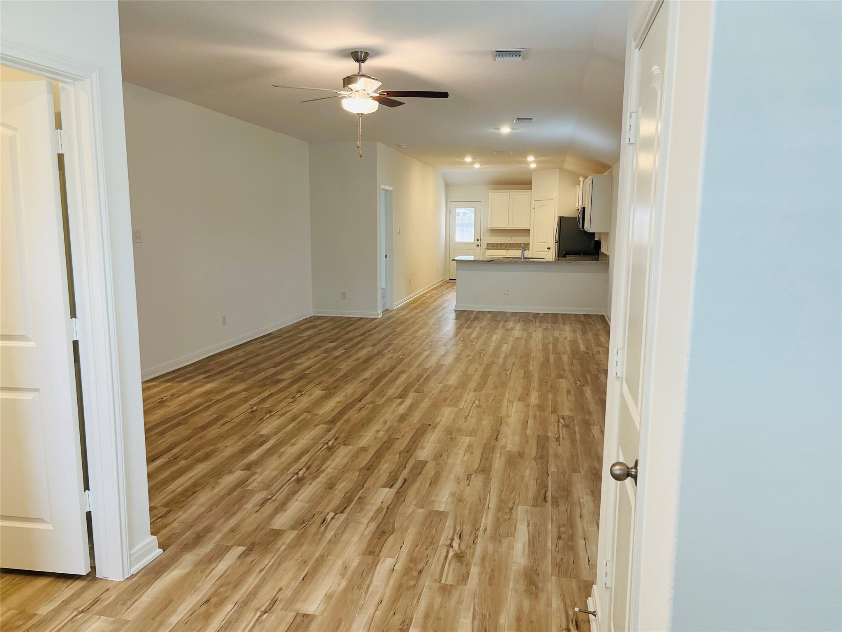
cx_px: 421
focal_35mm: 26
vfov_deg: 53.1
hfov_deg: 67.3
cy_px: 316
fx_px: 632
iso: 64
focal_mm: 5.1
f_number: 1.6
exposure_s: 1/60
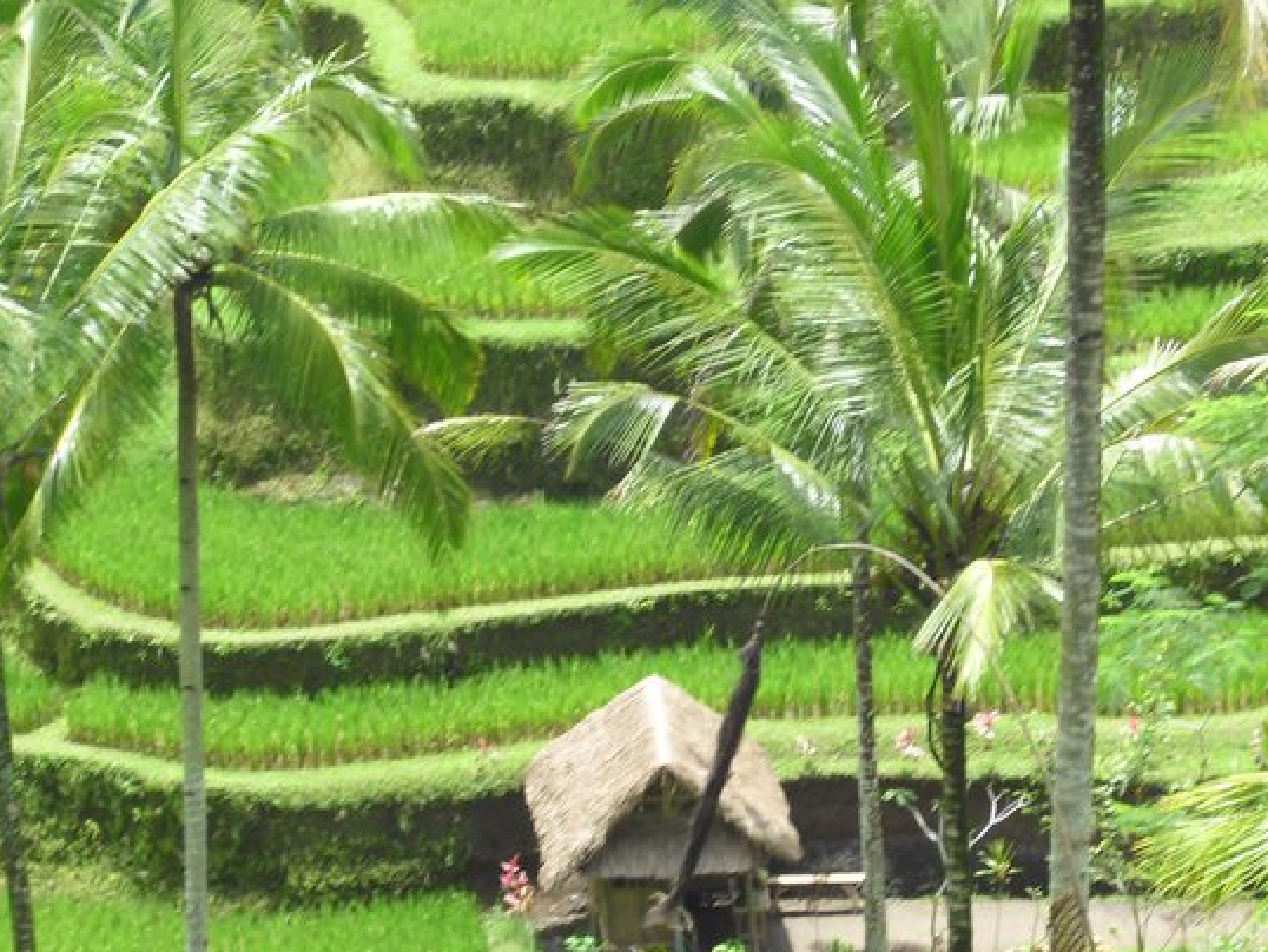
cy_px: 695
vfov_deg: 8.8
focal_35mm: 168
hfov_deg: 11.8
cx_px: 797
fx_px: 6157
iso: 100
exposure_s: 1/160
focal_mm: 18.6
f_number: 5.2
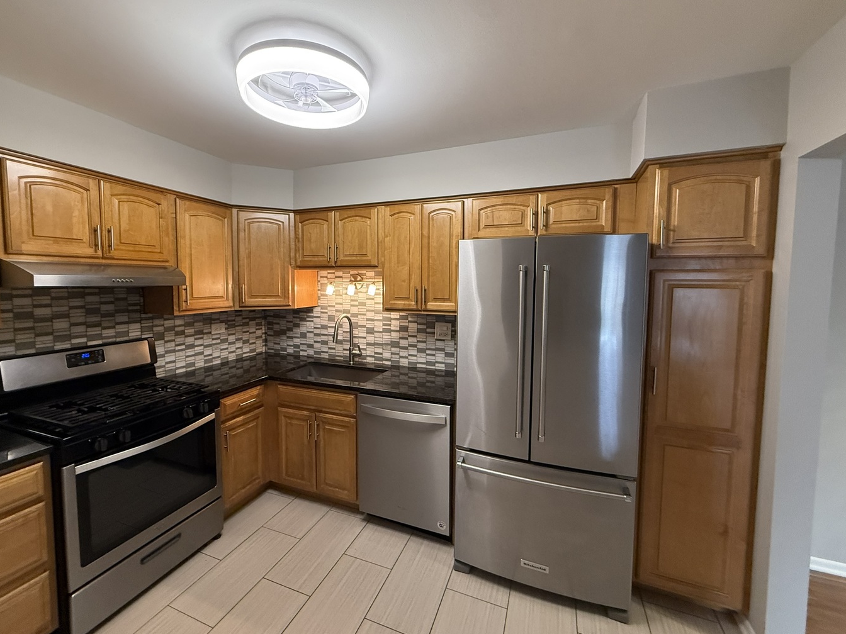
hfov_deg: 98.1
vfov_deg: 81.7
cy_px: 303
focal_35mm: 15
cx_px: 410
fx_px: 367
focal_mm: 2.22
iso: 320
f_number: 2.2
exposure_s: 1/101
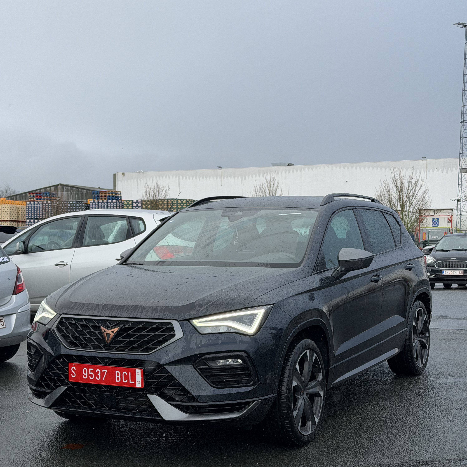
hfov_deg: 30.0
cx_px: 233
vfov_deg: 30.0
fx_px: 870
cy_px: 261
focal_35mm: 57
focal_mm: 6.76
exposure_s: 1/855
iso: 64
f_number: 1.78
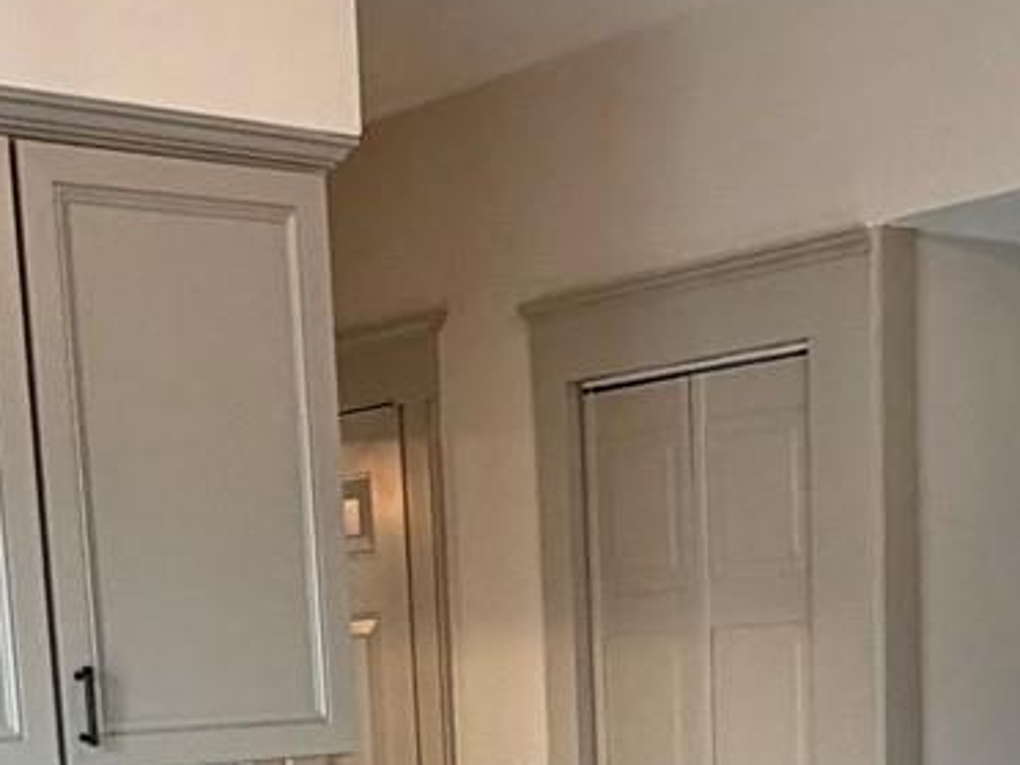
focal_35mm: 77
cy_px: 1105
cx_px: 513
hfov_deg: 25.3
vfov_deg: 17.4
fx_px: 2269
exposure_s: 1/60
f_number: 2.2
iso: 250
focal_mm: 2.22
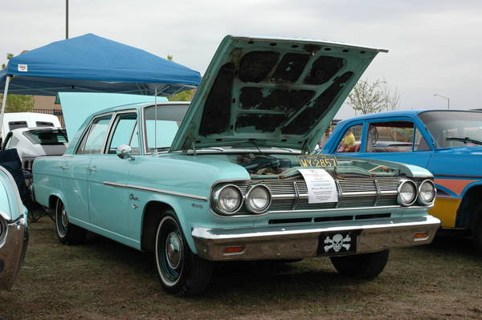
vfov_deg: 26.4
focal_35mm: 51
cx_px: 241
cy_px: 160
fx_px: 682
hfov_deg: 38.9
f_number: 9
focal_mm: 34
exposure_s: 1/320
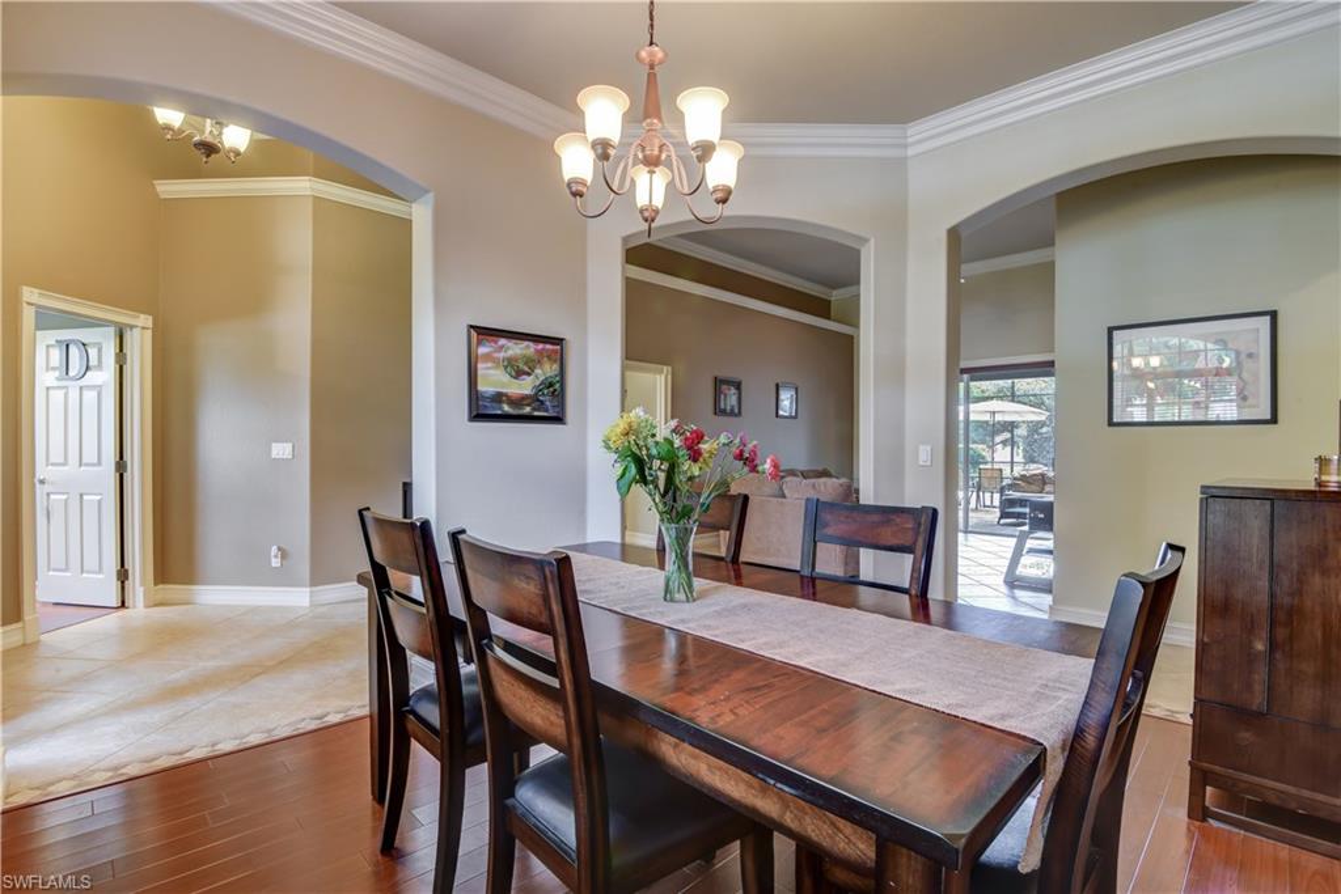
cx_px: 670
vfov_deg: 73.8
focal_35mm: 16
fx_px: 596
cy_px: 447
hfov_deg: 96.7
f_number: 11
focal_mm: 16
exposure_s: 1/1.67
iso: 400
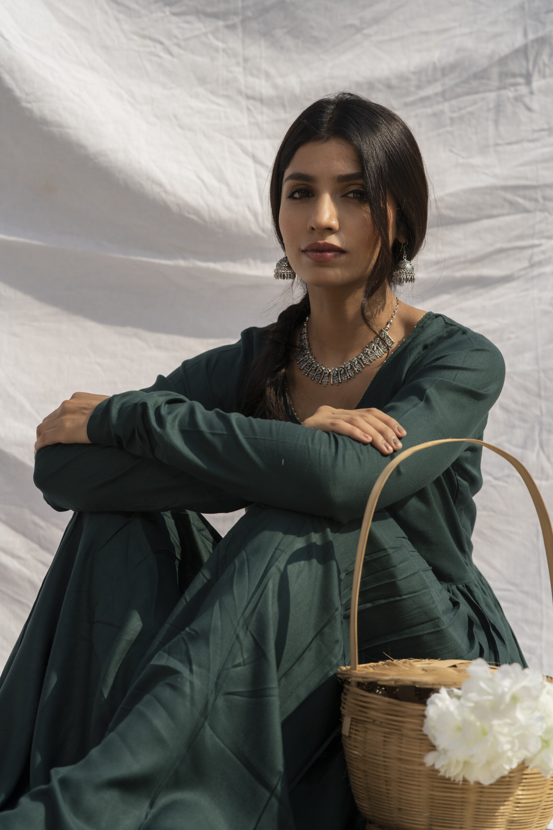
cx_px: 276
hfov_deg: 16.1
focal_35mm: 85
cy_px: 415
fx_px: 1958
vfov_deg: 23.9
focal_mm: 85
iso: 100
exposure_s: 1/800
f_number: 4.5
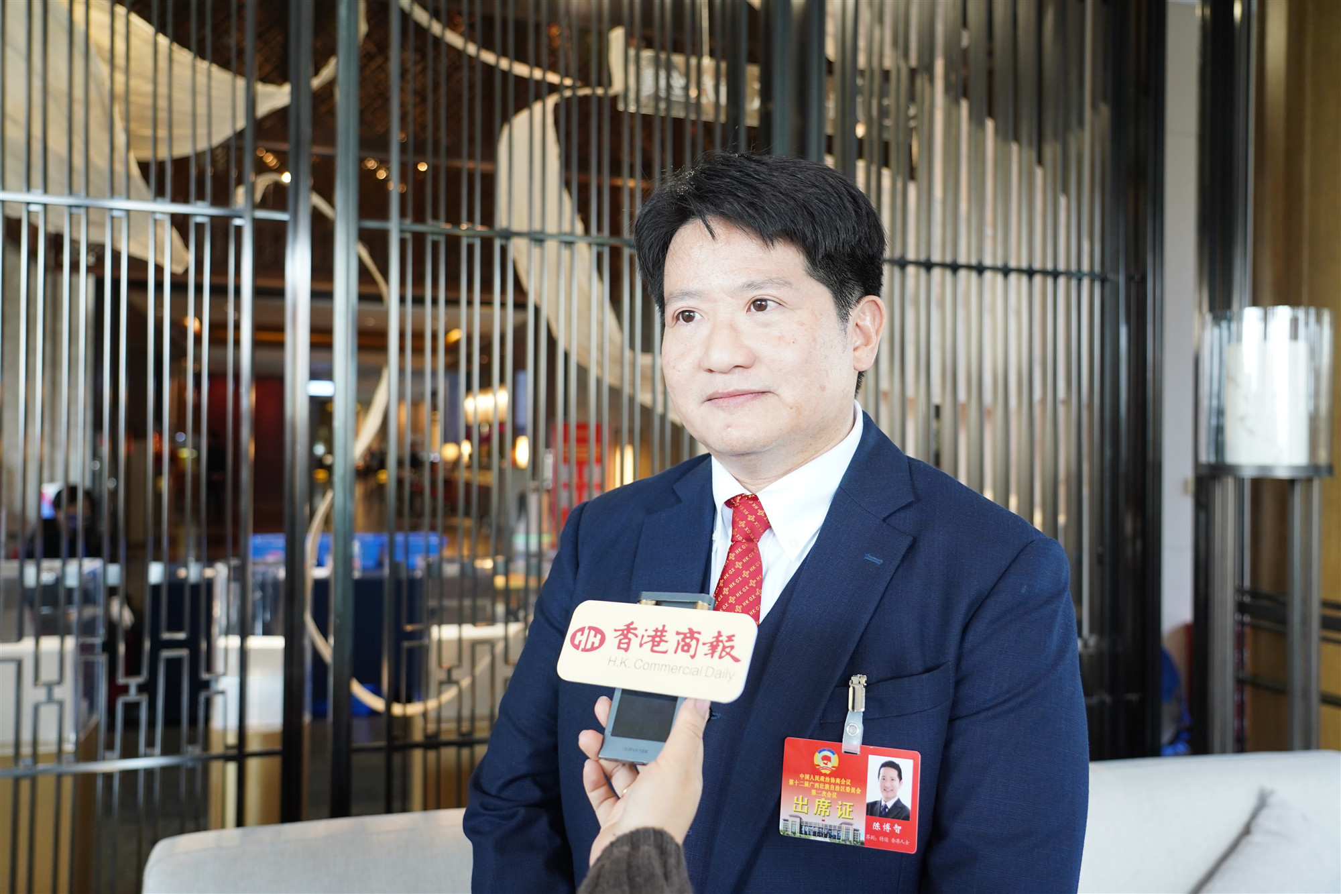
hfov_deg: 63.7
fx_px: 1080
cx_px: 670
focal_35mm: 29
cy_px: 447
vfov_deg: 45.0
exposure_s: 1/100
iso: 1250
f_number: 4
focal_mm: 29
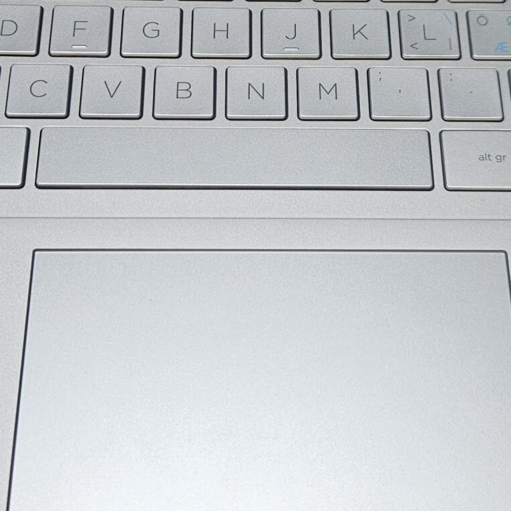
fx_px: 1136
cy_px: 55
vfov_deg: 24.6
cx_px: 273
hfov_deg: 25.4
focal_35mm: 68
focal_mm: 5.4
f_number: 1.8
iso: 25
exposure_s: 1/100
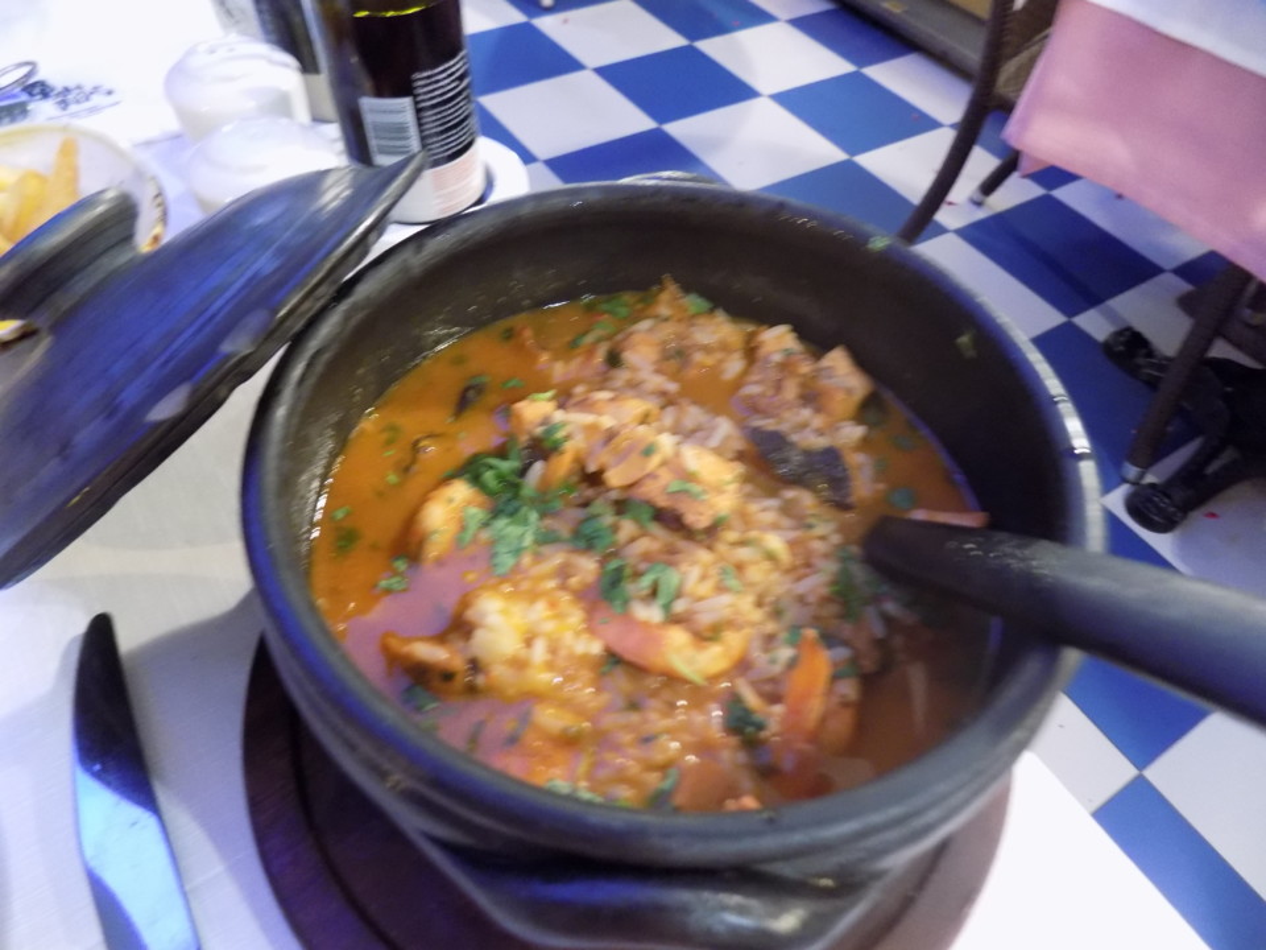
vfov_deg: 58.9
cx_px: 633
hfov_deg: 73.9
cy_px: 475
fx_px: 841
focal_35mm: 23
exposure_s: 1/4
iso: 400
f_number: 3.1
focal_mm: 4
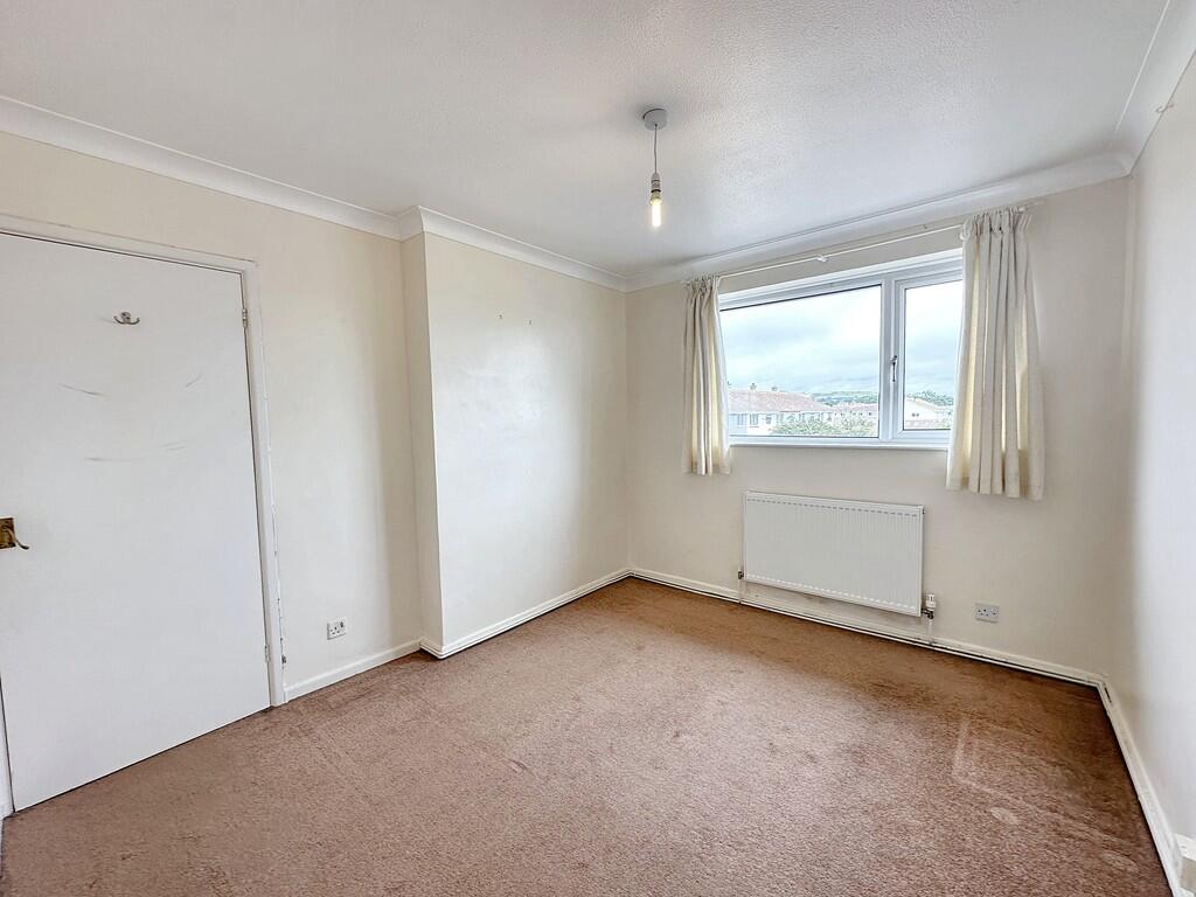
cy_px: 448
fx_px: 484
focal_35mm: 14
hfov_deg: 102.1
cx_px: 598
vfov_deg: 85.7
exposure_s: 1/147
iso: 40
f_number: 2.2
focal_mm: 2.2
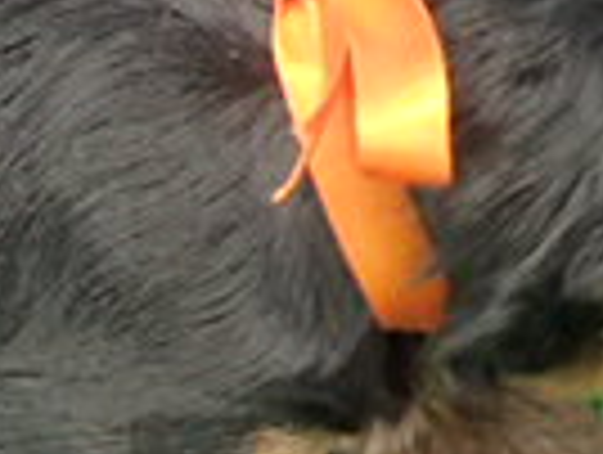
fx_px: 2077
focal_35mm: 119
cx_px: 40
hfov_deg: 16.3
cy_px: 279
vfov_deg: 12.5
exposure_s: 1/30
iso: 400
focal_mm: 4.5
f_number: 2
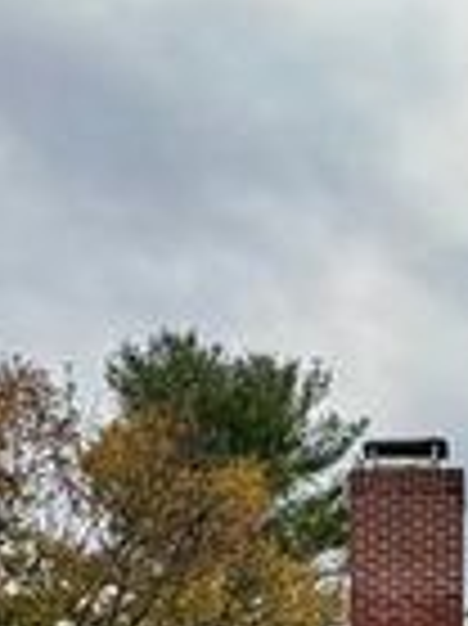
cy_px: 989
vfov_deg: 15.5
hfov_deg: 12.7
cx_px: 436
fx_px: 2076
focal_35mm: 115
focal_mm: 6.76
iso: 80
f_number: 1.78
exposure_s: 1/3597
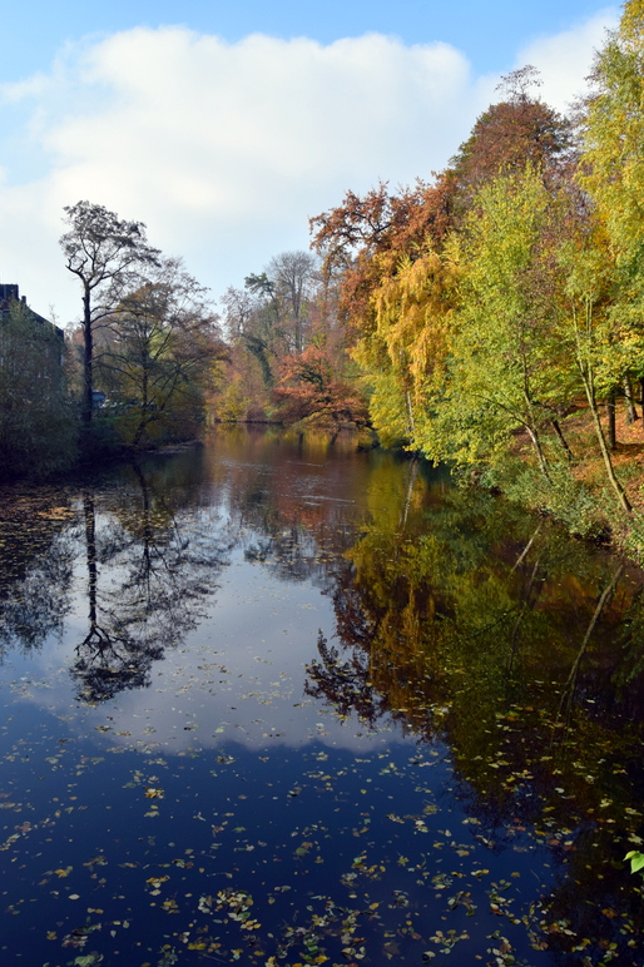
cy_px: 495
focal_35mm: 28
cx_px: 323
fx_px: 752
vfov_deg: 65.5
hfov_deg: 46.4
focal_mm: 18
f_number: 10
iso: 400
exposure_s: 1/320
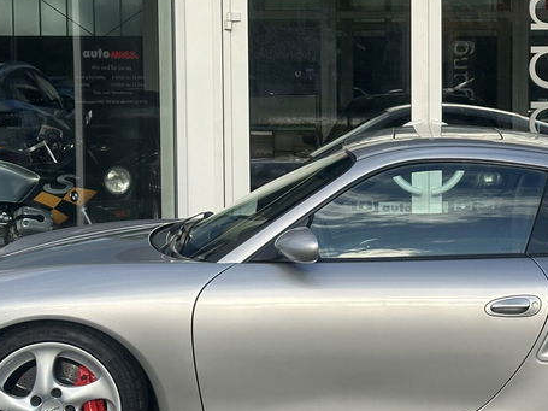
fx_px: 1709
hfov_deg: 18.1
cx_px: 409
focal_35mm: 108
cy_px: 215
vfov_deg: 13.7
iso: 64
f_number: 1.78
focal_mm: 6.86
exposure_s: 1/1992
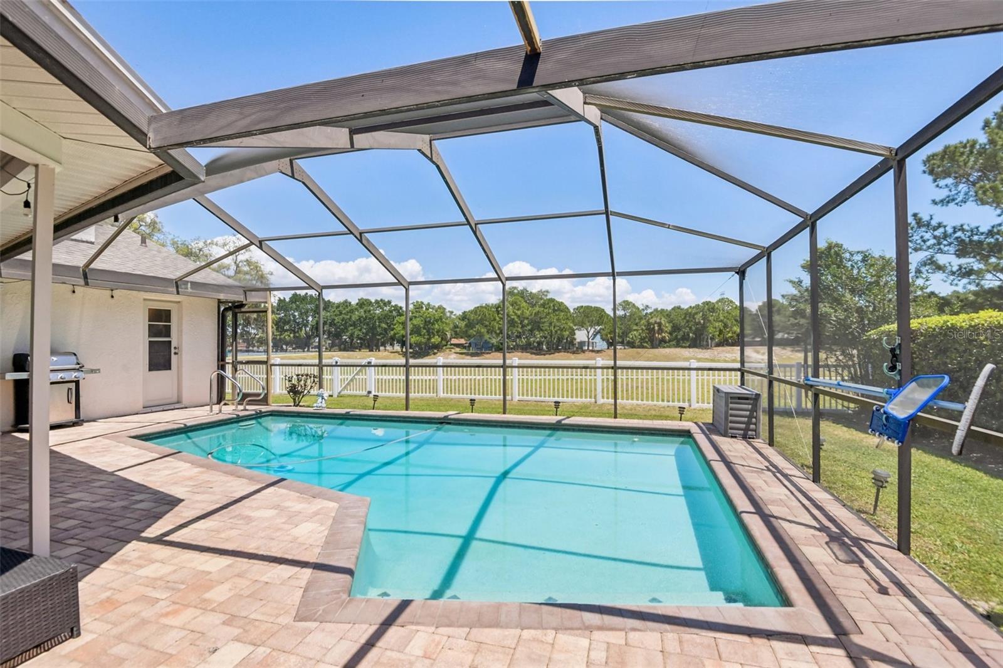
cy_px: 334
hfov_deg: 96.7
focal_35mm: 16
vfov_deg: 73.7
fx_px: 446
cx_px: 502
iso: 400
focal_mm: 16
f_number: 8
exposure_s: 1/1250
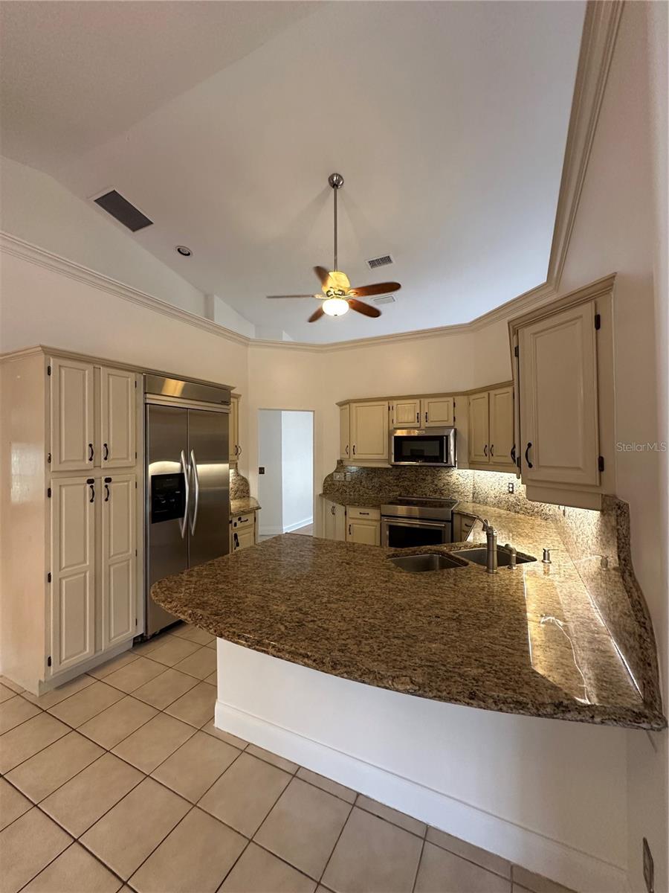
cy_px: 446
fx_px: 361
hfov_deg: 85.7
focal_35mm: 14
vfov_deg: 102.1
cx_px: 334
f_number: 2.2
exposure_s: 1/60
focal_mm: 2.22
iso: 320
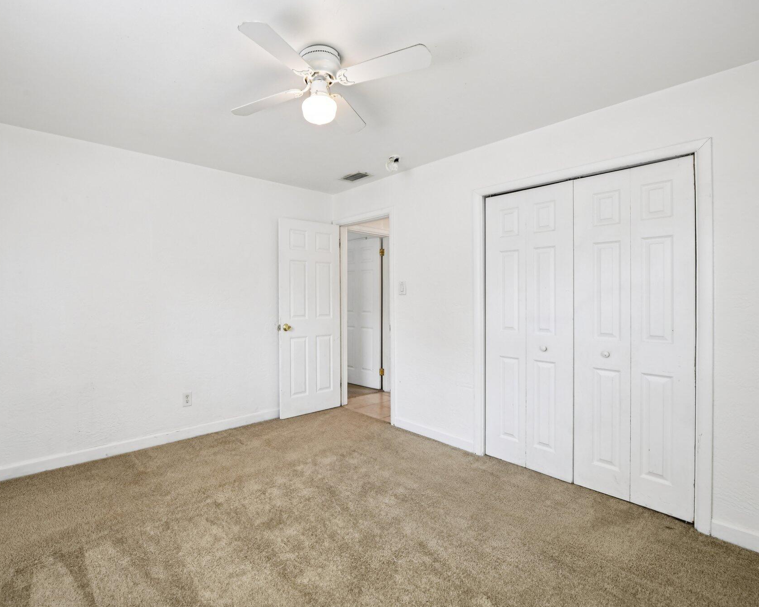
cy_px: 305
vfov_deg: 80.4
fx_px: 359
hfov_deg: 92.3
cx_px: 319
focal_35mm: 16
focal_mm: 14
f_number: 8
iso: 400
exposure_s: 1/30
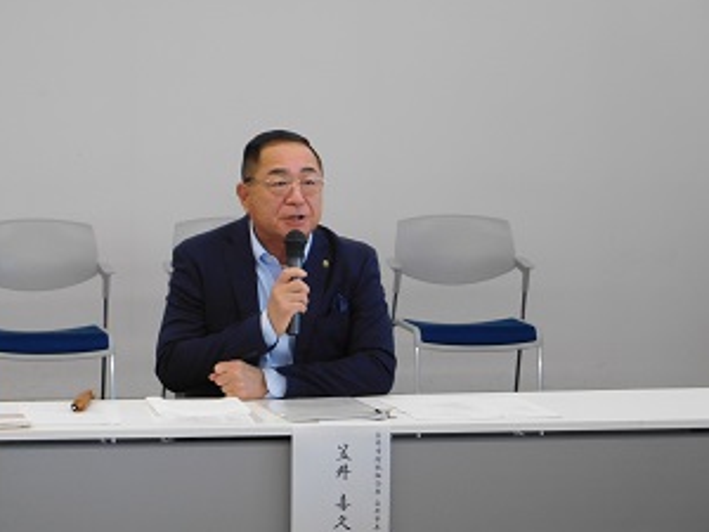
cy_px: 284
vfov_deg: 8.8
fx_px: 3441
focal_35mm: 168
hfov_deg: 11.8
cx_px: 291
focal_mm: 25
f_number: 5.1
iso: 250
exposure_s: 1/30
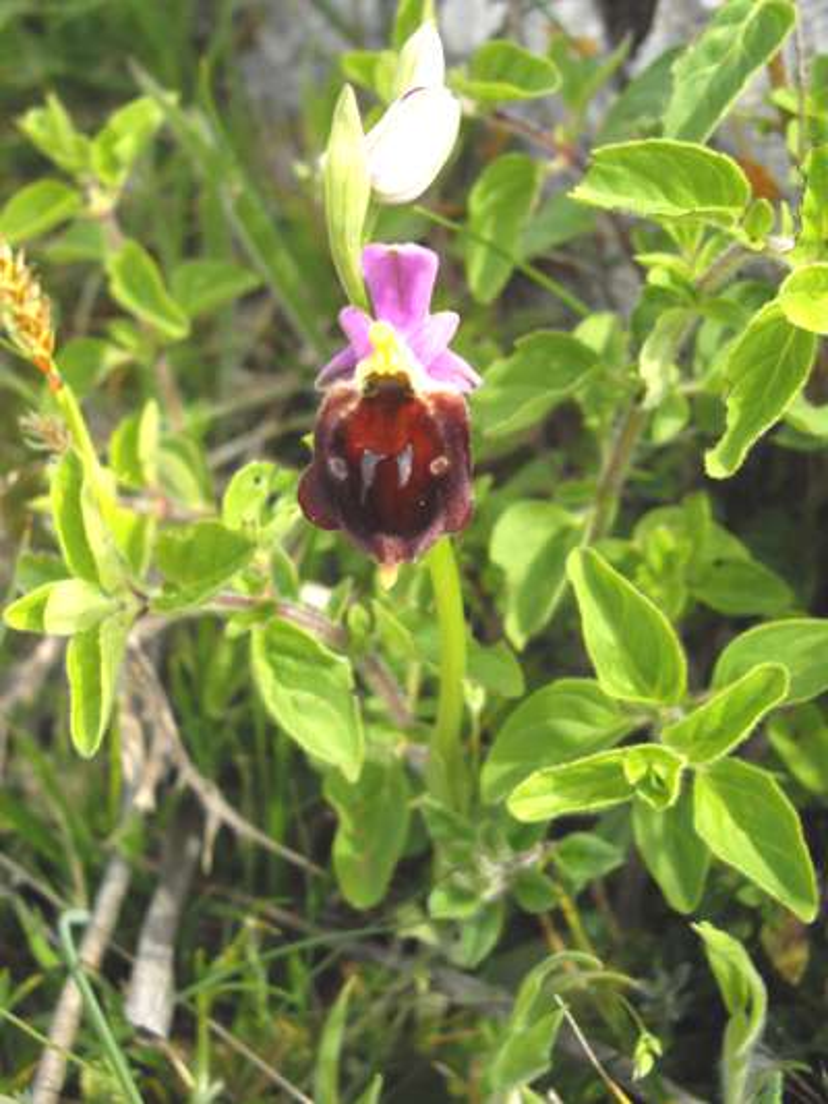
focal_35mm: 38
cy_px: 552
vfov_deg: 49.0
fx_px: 1211
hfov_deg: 37.7
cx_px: 414
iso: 100
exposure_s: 1/115
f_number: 7.6
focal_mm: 8
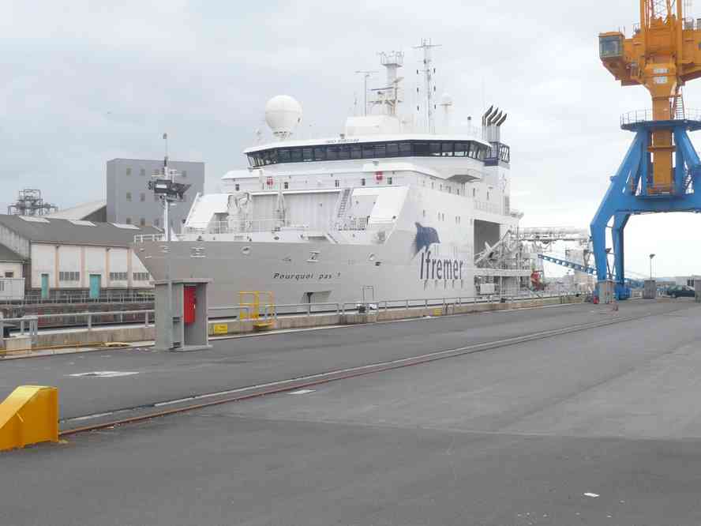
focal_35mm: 55
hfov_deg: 34.9
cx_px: 350
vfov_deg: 26.6
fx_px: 1114
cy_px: 263
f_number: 8
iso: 100
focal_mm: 6
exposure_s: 1/125
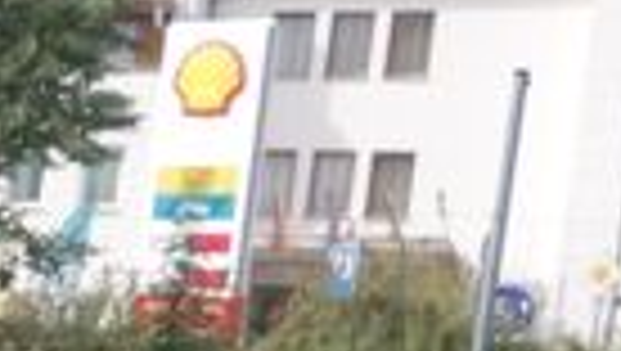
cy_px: 1060
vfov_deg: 5.3
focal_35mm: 218
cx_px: -1449
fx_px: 3594
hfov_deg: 8.0
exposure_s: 1/160
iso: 125
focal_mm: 10.4
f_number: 5.6
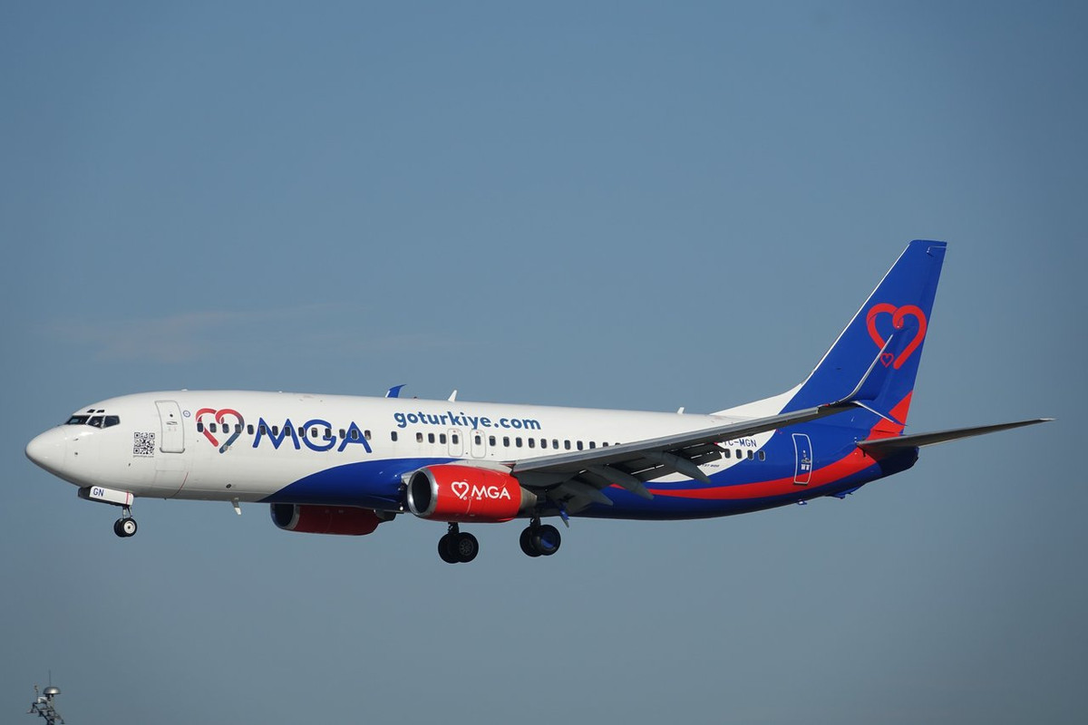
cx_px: 544
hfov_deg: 5.3
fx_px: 11786
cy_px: 362
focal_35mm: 390
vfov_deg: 3.5
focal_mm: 143.15
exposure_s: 1/1000
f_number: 6.3
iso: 100
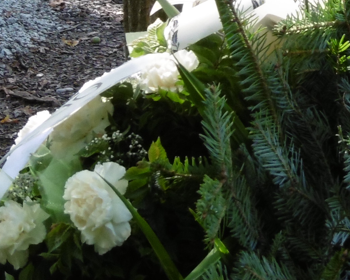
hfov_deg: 6.6
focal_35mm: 292
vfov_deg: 5.3
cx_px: 487
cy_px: -156
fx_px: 3025
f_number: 4.4
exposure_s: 1/60
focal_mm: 12.1
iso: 100
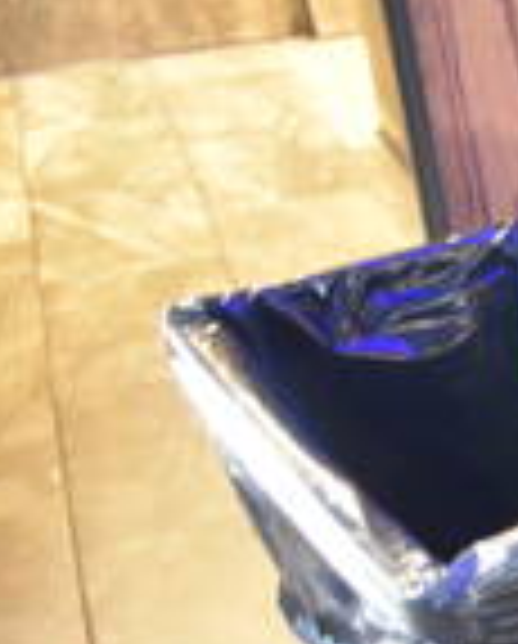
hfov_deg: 11.3
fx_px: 2063
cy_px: 725
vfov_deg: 17.1
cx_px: 1347
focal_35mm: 108
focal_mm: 18
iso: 3200
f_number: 3.5
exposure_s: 1/3
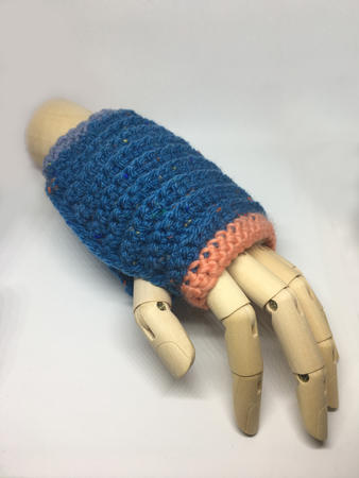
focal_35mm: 29
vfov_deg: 61.6
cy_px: 239
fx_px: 401
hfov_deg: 48.3
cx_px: 180
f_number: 2.2
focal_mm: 4.15
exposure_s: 1/100
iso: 40
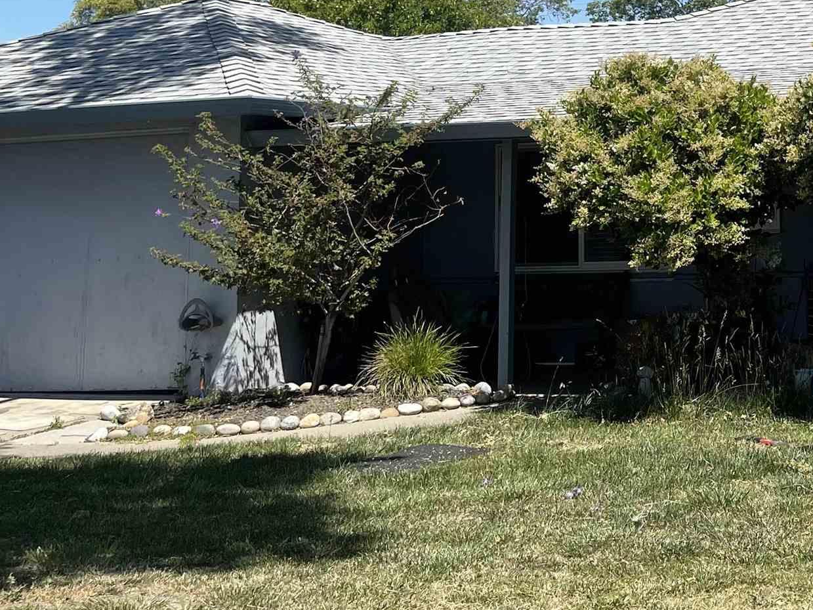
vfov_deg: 22.9
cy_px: 28
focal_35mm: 62
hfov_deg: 27.9
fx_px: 1456
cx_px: 934
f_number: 1.6
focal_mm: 5.1
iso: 32
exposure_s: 1/2857
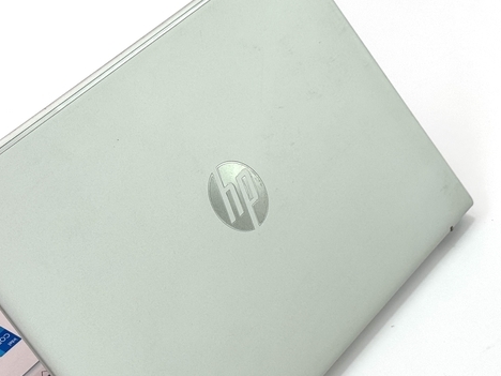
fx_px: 1187
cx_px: 177
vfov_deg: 18.0
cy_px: 242
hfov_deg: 23.8
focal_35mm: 82
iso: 50
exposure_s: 1/213
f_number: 1.78
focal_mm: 6.76
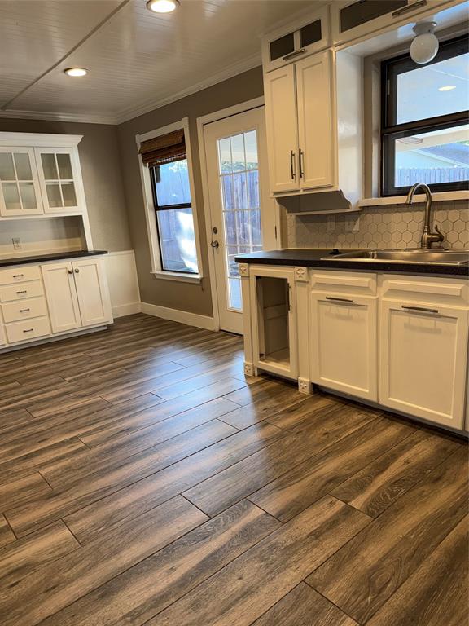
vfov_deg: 71.6
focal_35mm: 24
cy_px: 313
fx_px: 434
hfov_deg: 56.8
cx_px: 234
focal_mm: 6.76
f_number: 1.78
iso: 50
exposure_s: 1/58
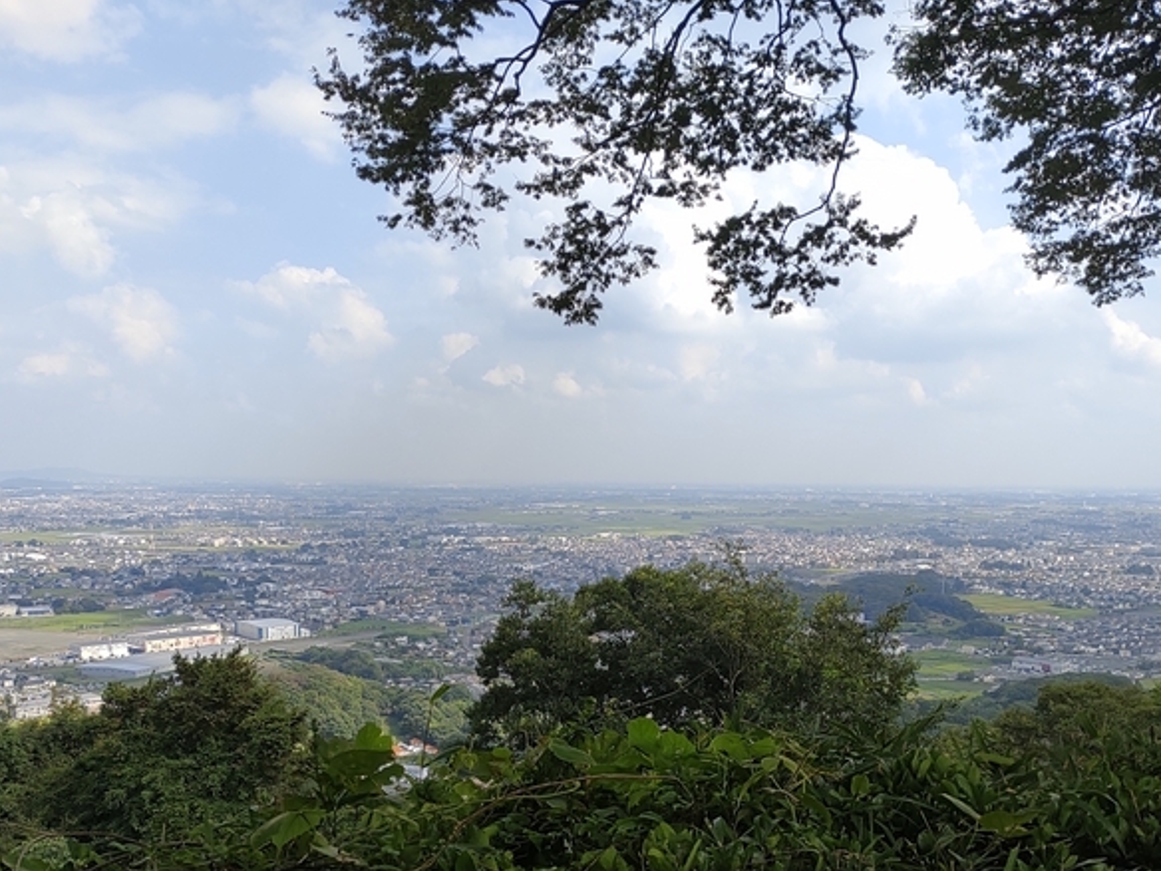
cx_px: 668
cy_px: 593
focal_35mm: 37
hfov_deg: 50.0
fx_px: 1241
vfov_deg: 38.2
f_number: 1.79
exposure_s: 1/2054
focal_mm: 4.71
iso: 100
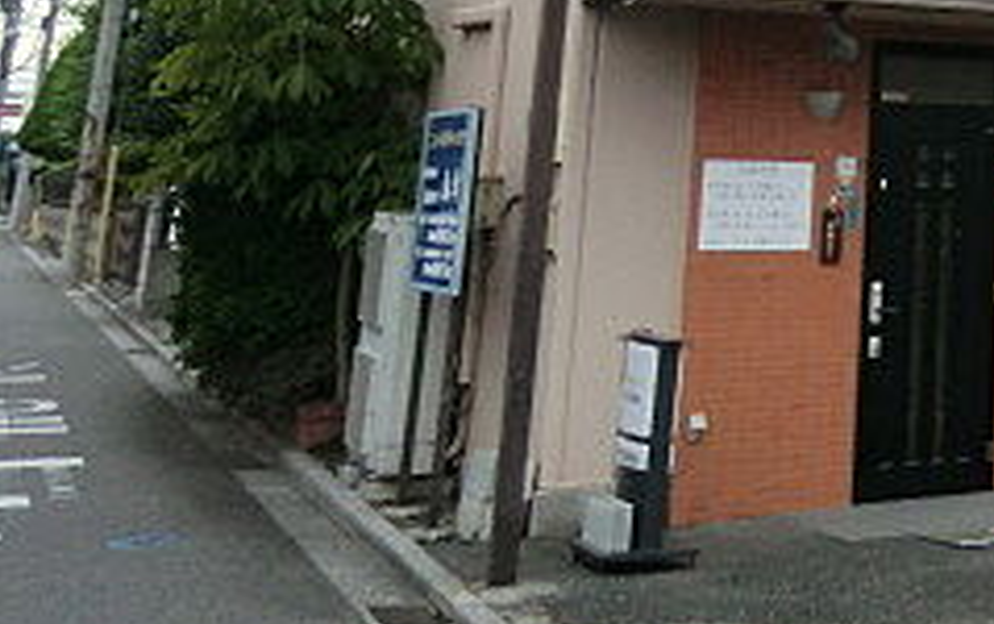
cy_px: -316
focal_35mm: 68
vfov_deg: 17.3
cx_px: 1327
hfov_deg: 25.5
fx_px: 1844
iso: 125
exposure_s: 1/60
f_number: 3.2
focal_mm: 4.3
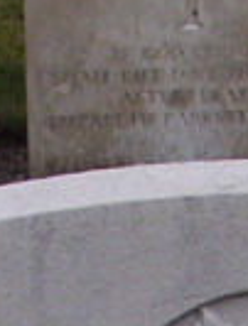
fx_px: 4577
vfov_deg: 4.0
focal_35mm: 483
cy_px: 928
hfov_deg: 3.1
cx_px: 174
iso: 100
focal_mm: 10.76
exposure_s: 1/254
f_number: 3.62
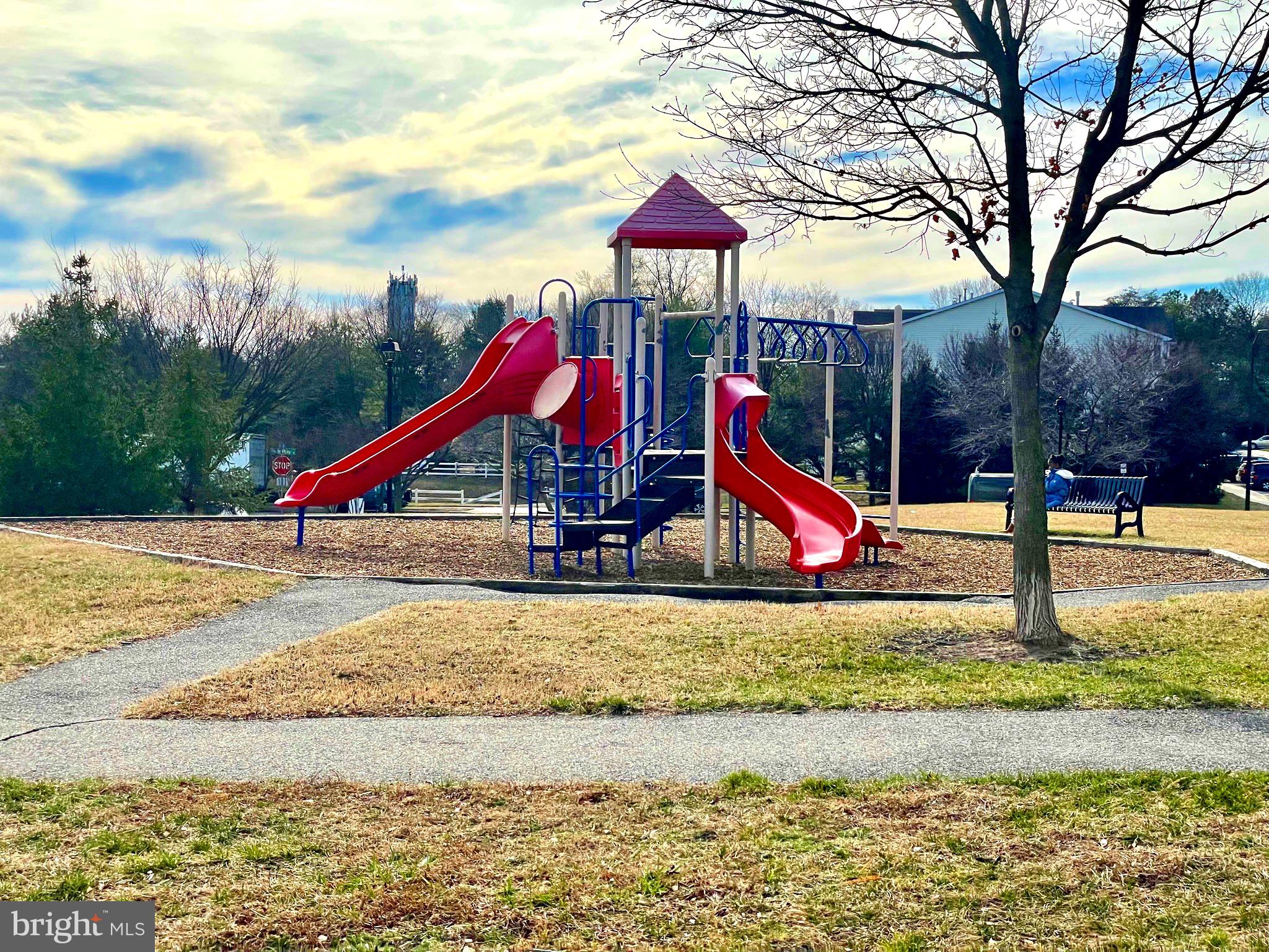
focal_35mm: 52
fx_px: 1906
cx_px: 634
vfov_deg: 28.0
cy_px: 476
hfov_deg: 36.8
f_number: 2
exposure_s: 1/2398
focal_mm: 6
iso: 25
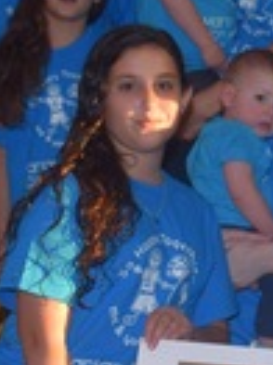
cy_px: 187
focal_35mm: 174
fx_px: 1833
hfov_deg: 8.2
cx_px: 507
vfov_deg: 11.4
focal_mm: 22
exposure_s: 1/60
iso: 160
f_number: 4.5
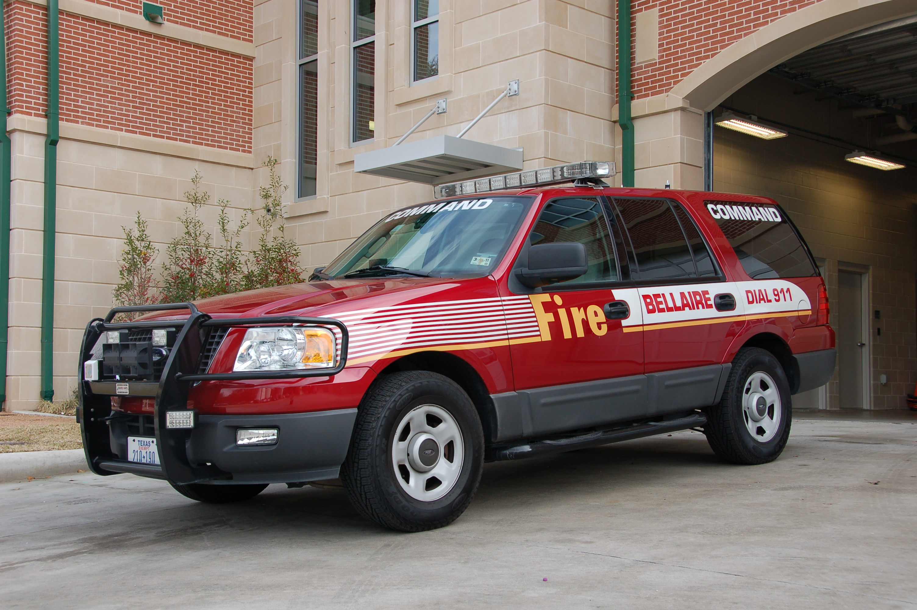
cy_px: 305
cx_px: 458
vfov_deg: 28.9
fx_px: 1183
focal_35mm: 46
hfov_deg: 42.4
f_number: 6.3
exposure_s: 1/160
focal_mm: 31
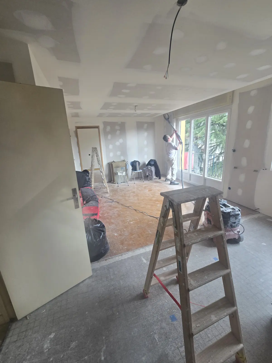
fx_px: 136
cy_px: 182
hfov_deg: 89.9
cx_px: 136
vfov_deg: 106.2
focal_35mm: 13
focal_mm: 2.2
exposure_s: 1/100
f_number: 2.2
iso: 64
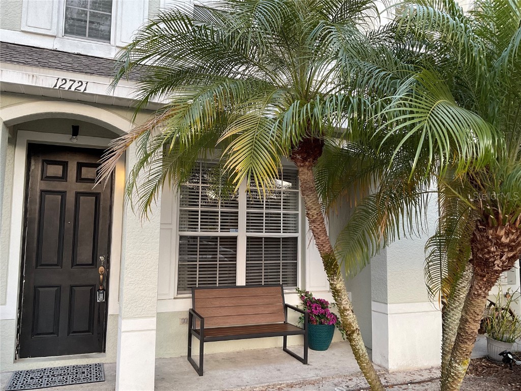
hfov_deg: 61.7
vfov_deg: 48.2
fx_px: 436
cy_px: 196
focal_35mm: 29
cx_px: 260
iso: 64
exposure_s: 1/122
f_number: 1.8
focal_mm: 3
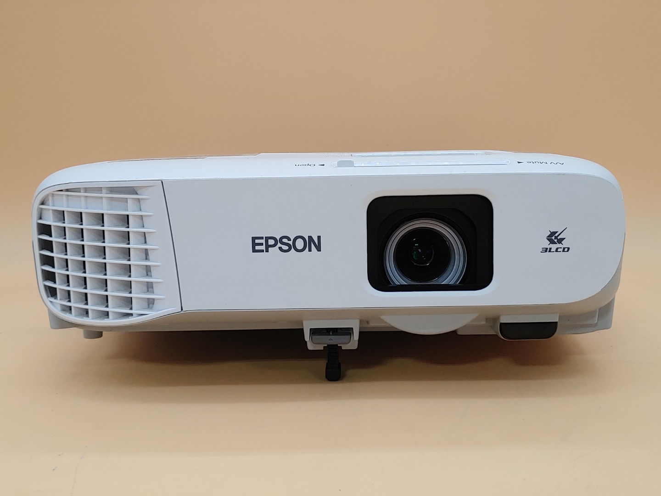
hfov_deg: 45.8
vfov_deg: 35.1
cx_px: 330
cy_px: 248
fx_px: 783
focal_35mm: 41
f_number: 1.8
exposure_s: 1/88
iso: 50
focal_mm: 4.36
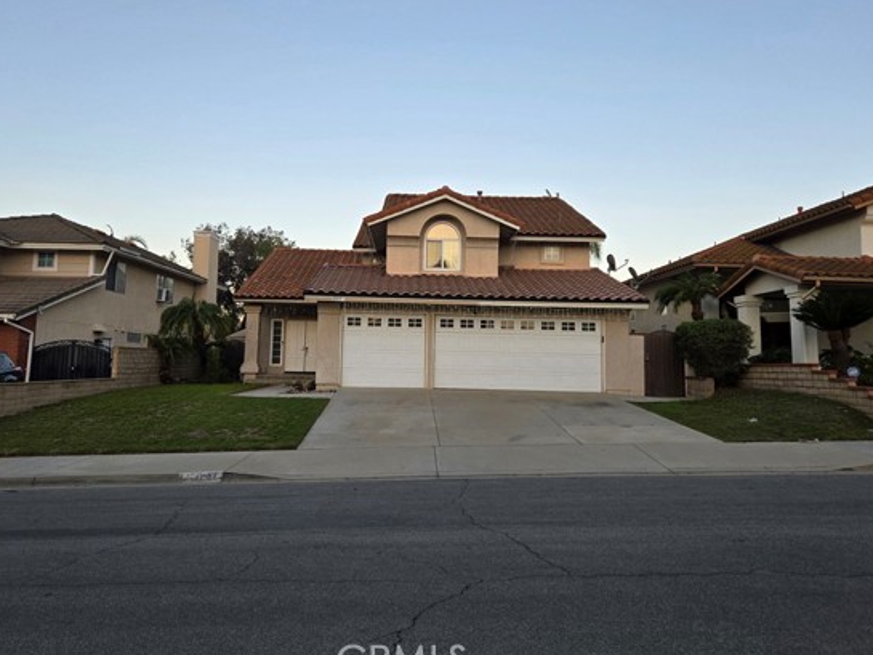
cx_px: 418
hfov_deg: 65.3
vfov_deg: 51.3
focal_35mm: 27
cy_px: 298
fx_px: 681
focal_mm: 5.4
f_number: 1.8
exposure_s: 1/1151
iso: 80
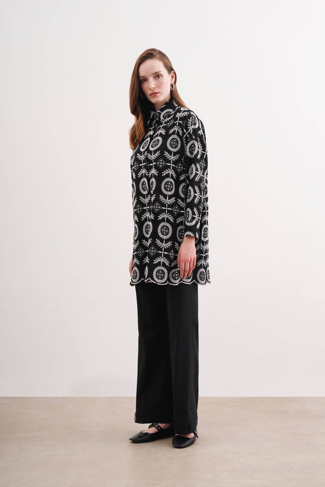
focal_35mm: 60
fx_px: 812
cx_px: 162
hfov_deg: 22.6
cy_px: 244
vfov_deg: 33.4
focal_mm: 60
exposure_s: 1/160
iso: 400
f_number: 11
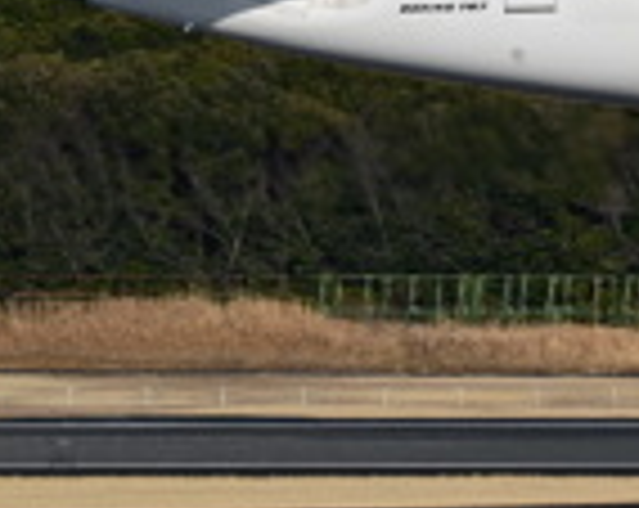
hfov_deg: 2.7
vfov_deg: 2.1
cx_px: 1238
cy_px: -151
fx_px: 13607
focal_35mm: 721
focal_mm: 170
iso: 100
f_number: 8
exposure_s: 1/750
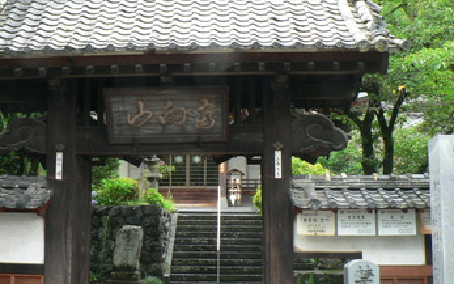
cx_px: 177
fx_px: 718
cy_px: 132
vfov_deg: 22.4
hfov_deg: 35.0
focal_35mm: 58
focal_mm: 6.4
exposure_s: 1/30
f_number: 5.6
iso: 100
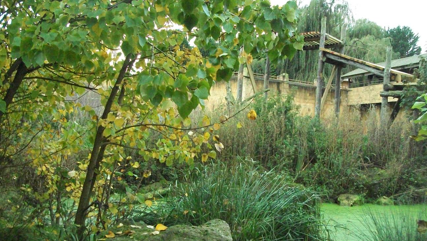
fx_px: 487
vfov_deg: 27.6
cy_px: 157
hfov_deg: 47.3
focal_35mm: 43
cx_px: 227
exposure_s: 1/500
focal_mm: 5.7
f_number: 2.9
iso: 599
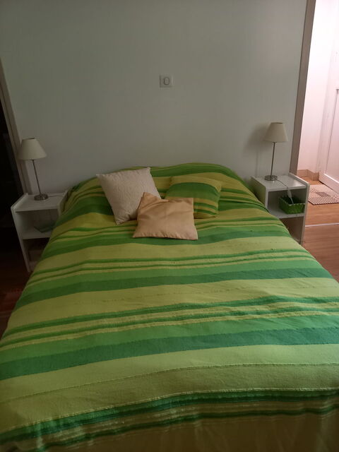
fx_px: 326
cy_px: 226
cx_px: 170
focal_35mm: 25
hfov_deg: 54.9
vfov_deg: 69.4
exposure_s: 1/33.3
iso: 500
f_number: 2
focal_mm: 4.6
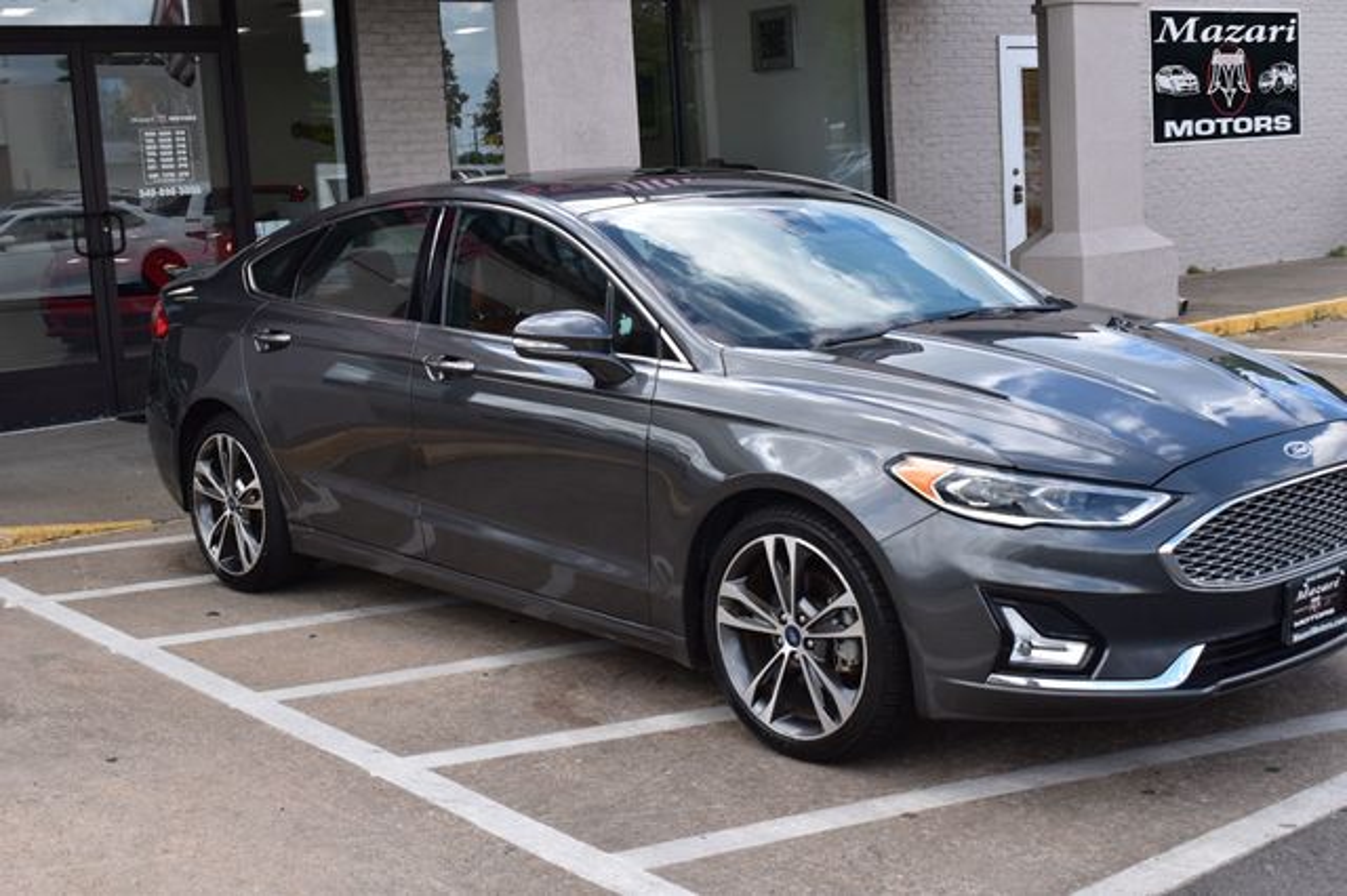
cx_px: 674
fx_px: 1795
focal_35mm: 48
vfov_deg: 28.0
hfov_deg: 41.1
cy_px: 448
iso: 400
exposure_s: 1/320
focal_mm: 32
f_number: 10
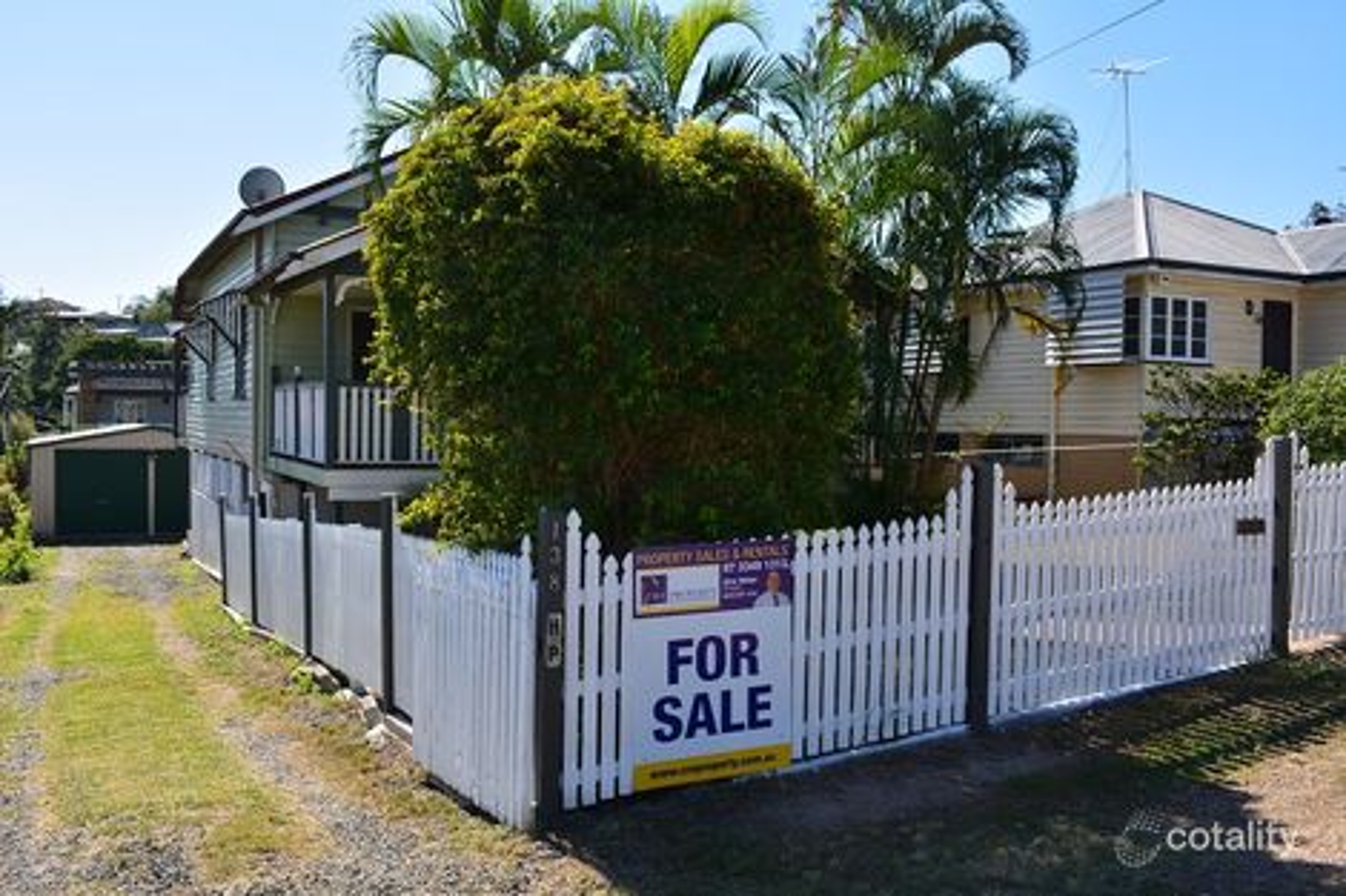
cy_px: 448
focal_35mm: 33
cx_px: 673
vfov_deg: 39.9
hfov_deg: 57.2
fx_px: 1233
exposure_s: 1/125
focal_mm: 22
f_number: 11
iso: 110
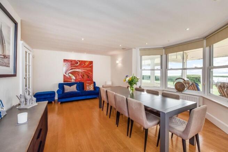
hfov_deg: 100.4
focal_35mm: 15
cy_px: 76
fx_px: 95
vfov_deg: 77.4
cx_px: 114
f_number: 9
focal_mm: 15
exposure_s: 1/100
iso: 320
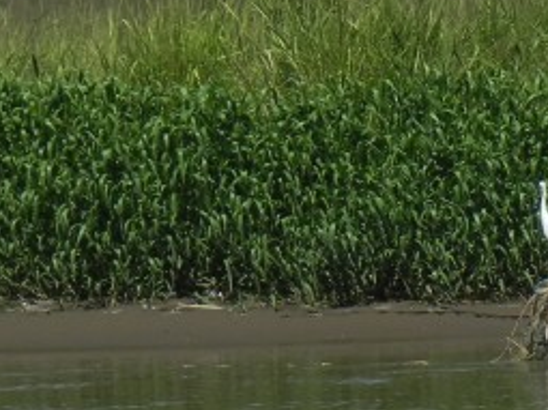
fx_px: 6488
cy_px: 275
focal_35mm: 410
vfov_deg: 3.6
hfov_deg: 4.8
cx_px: 393
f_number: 9
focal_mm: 18.3
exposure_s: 1/430
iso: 160
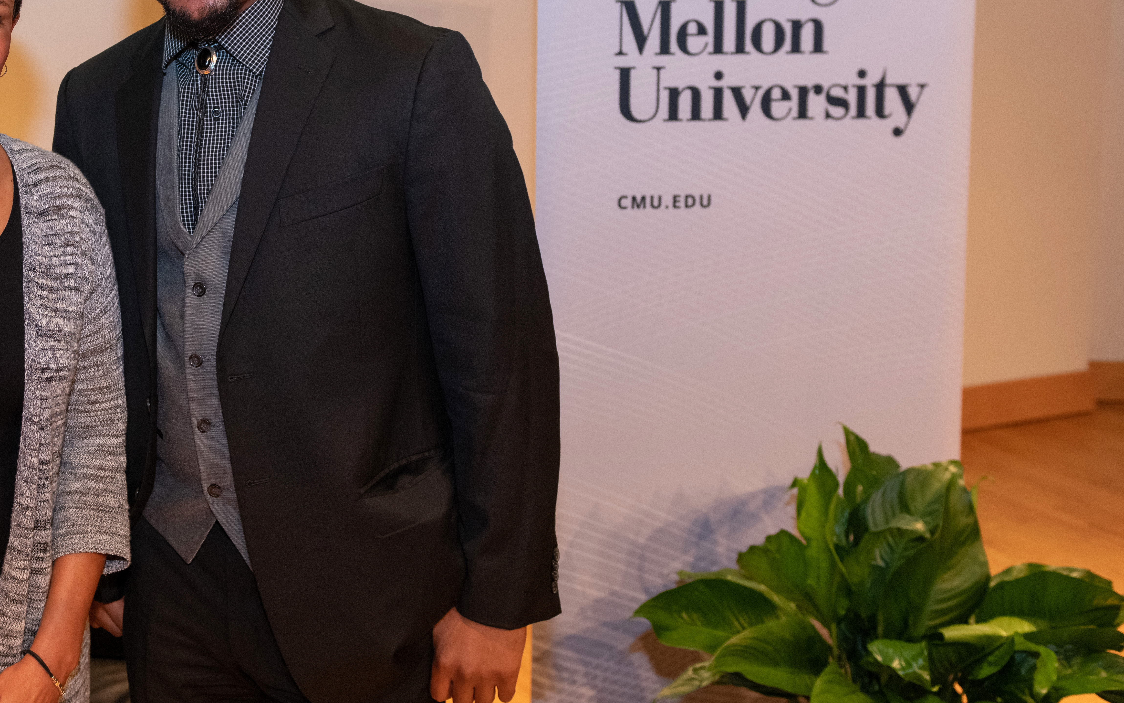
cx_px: 317
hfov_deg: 37.5
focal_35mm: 53
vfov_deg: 24.1
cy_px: 159
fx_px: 1624
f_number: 3.5
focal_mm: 29
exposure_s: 1/160
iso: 1250
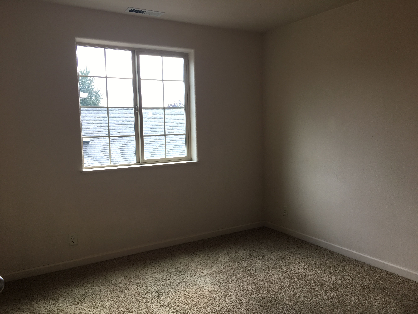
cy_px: 157
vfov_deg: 48.2
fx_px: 350
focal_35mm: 29
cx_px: 209
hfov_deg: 61.7
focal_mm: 4.15
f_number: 2.2
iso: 25
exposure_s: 1/44
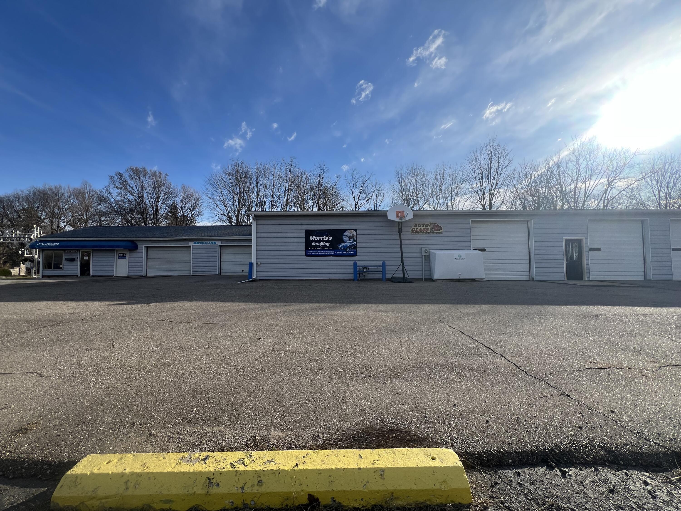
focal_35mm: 13
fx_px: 256
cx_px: 340
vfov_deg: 89.9
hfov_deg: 106.2
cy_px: 256
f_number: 1.8
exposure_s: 1/1130
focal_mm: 1.57
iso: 32
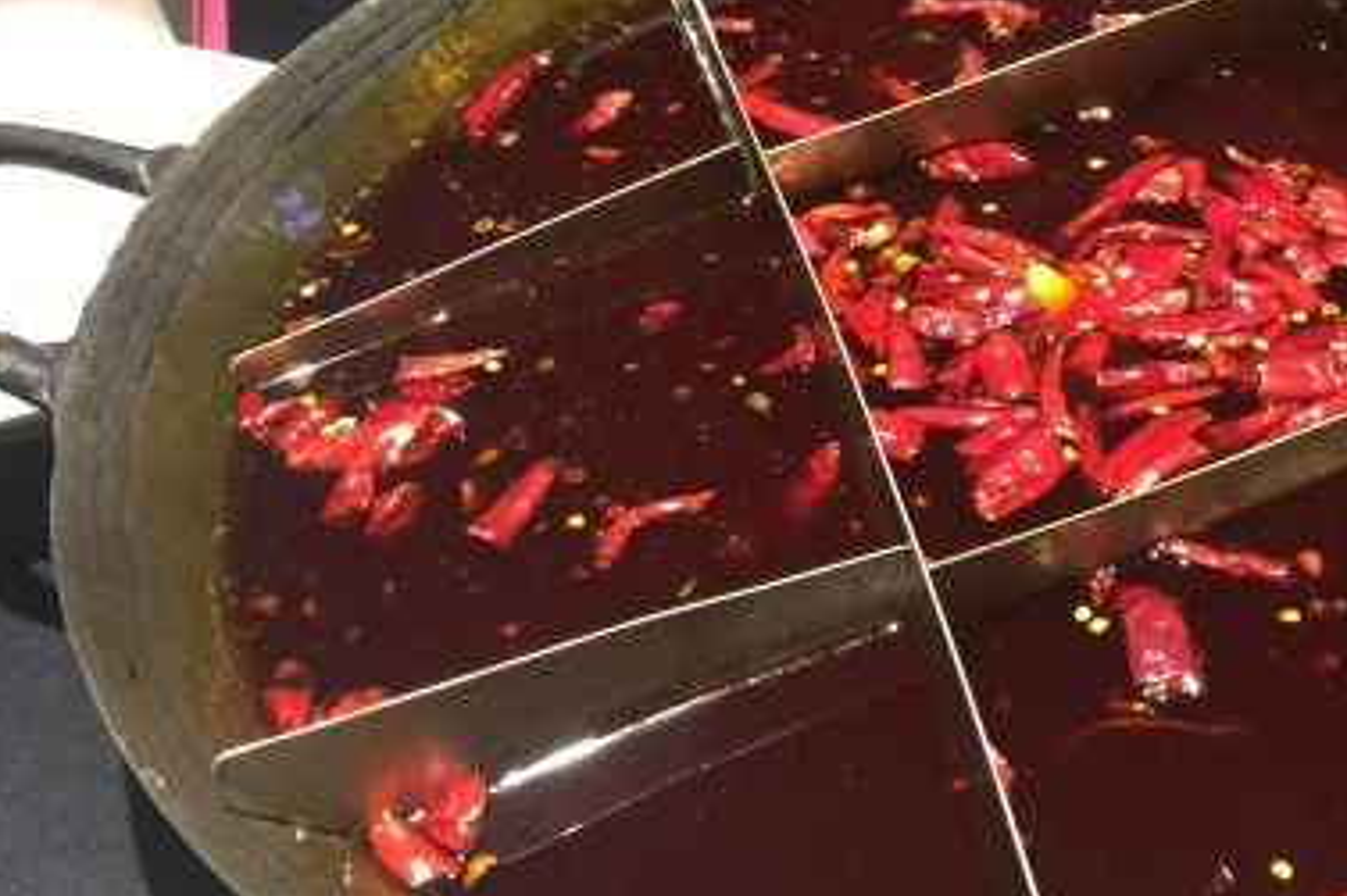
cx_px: 1175
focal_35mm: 56
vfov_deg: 24.2
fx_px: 2094
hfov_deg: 34.0
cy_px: 416
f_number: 2.2
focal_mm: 4.15
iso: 125
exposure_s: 1/10
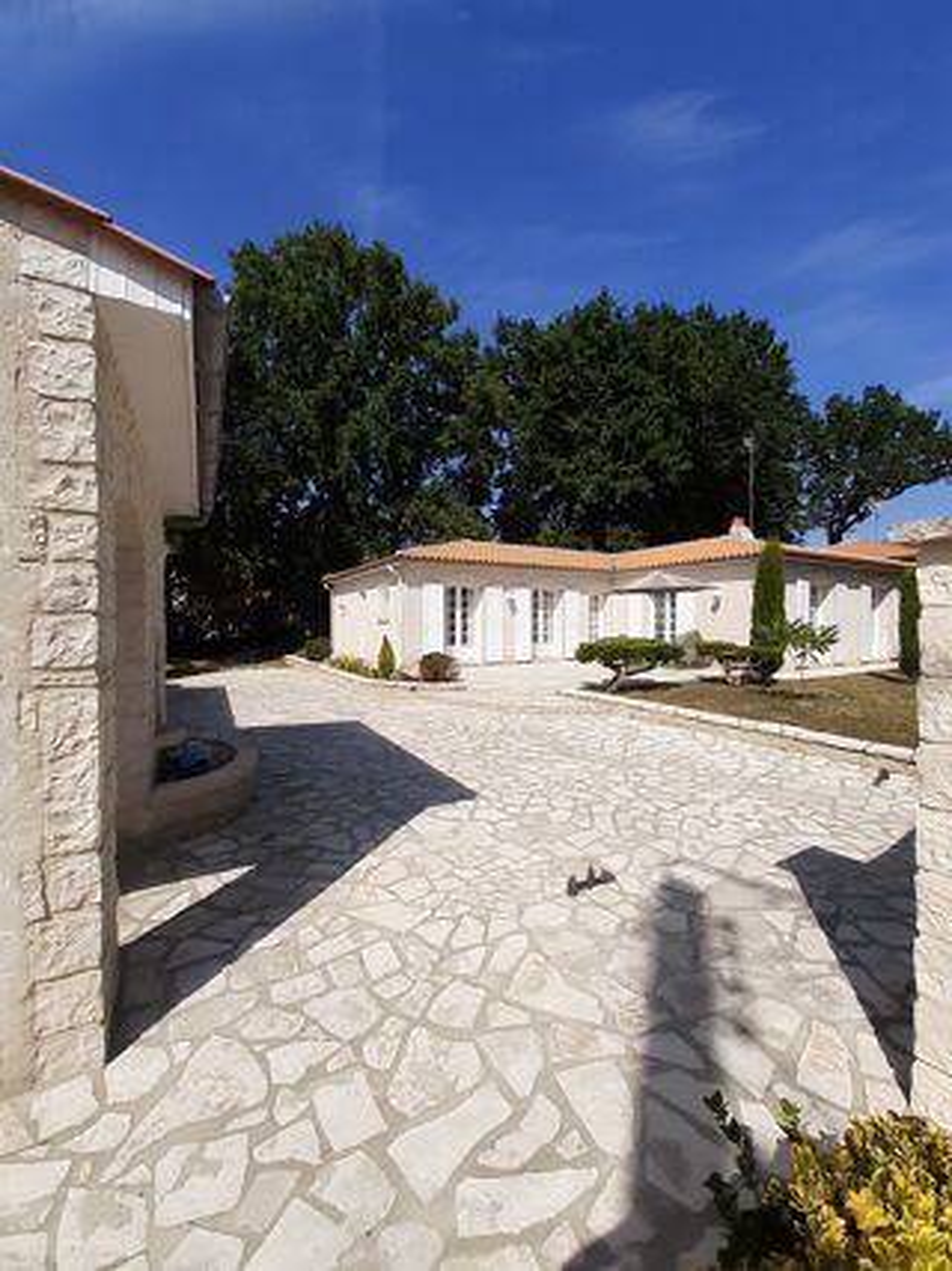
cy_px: 636
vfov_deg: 106.2
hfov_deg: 89.9
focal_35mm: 13
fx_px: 477
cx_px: 476
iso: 40
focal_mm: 1.13
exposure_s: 1/2179
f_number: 2.2
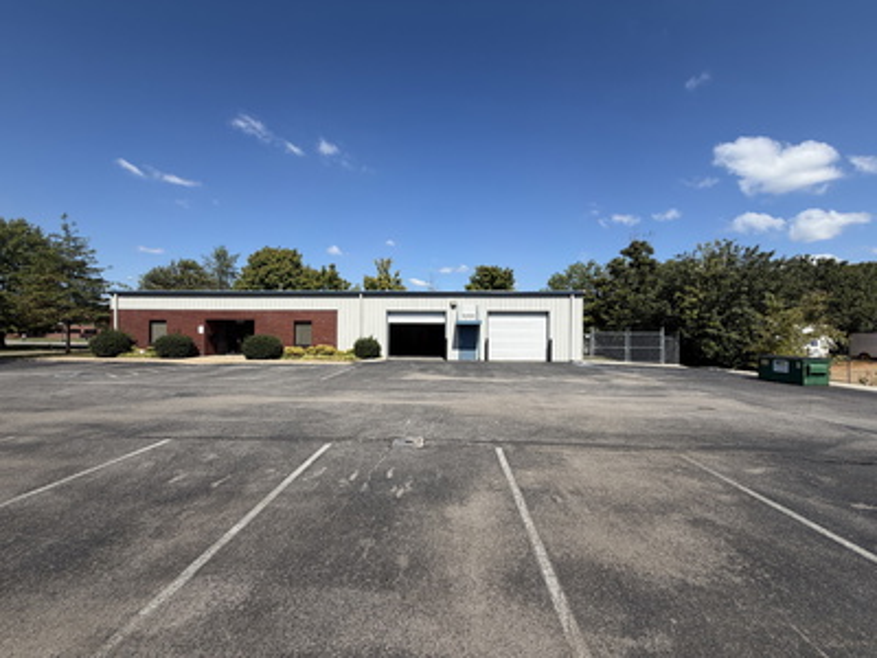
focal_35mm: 14
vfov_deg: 85.7
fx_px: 355
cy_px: 329
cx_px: 438
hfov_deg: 102.1
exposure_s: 1/853
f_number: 2.2
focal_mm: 2.22
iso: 20
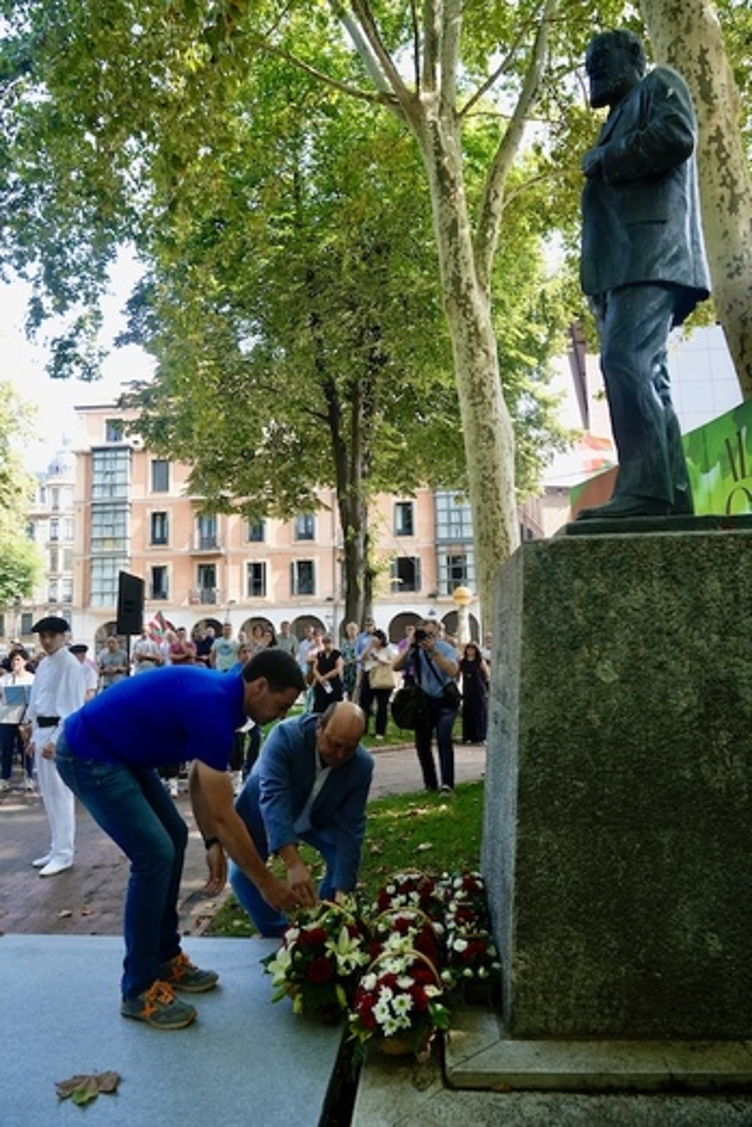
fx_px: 752
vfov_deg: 73.7
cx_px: 376
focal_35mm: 24
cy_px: 564
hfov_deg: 53.1
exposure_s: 1/250
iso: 800
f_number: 5.6
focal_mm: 24
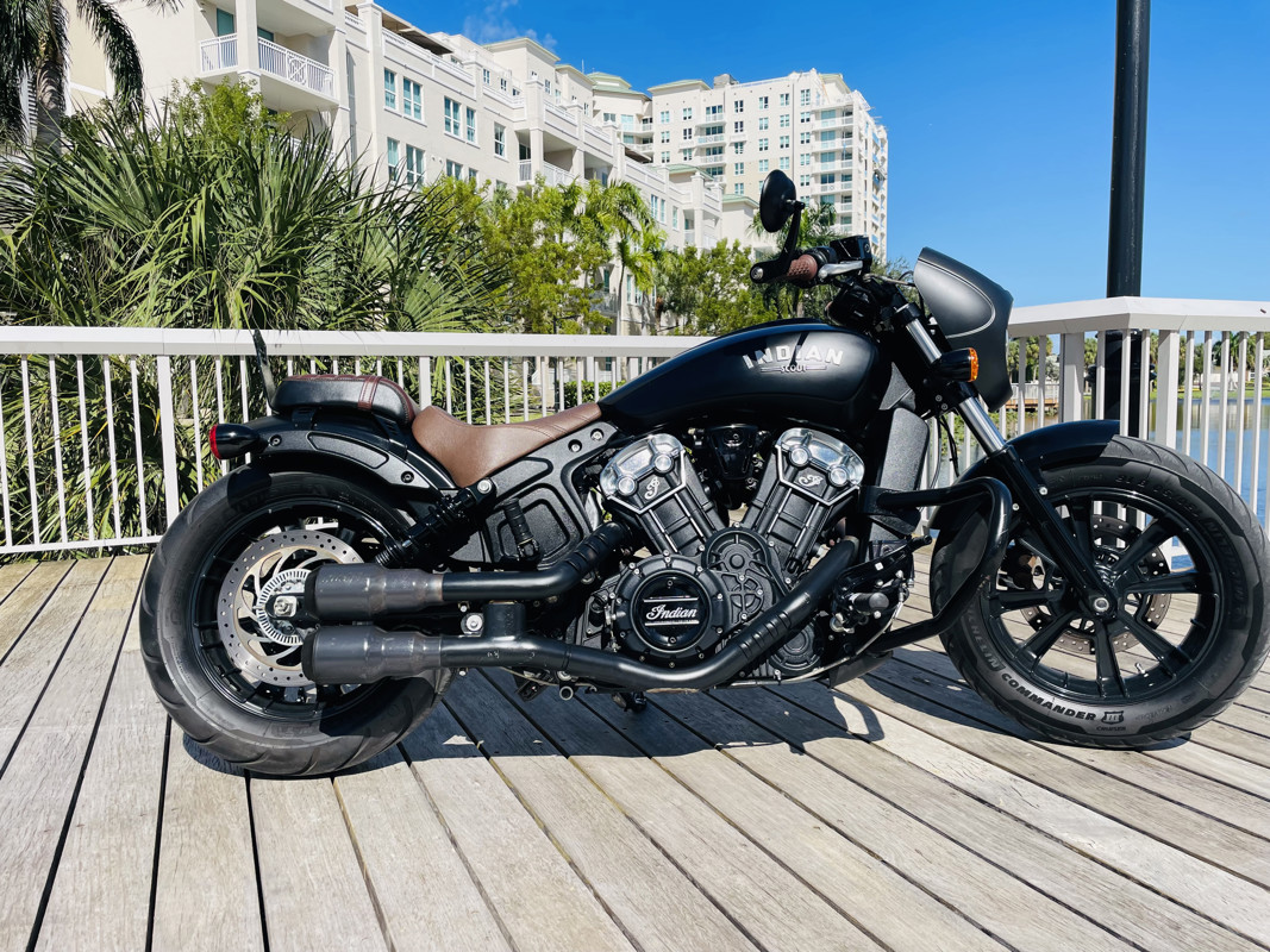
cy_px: 476
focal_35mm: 26
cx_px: 635
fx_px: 954
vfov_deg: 53.1
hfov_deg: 67.3
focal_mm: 4.2
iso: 32
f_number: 1.6
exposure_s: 1/3125
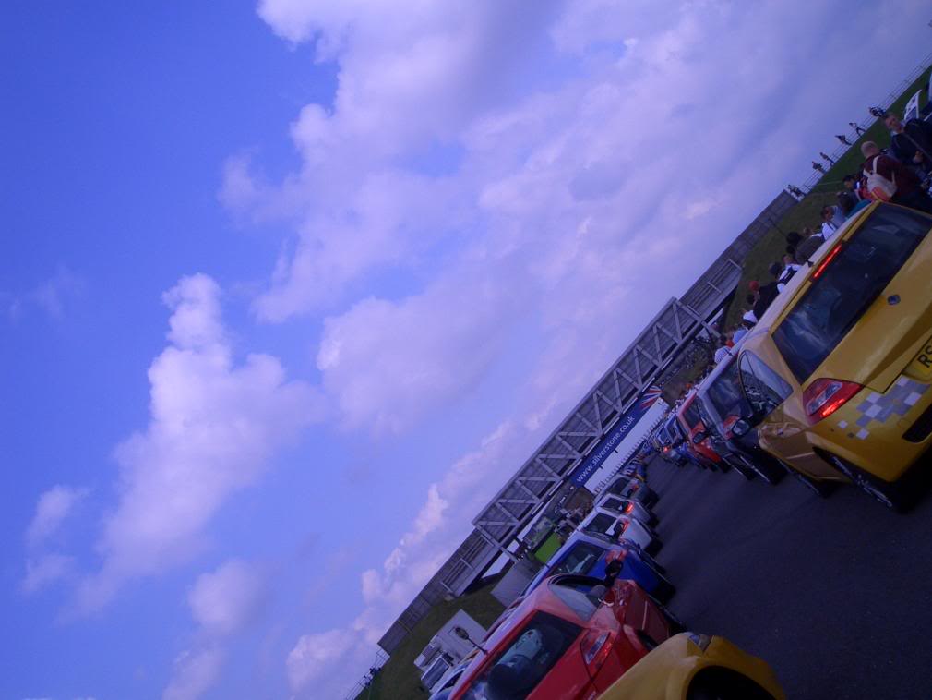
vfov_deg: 39.7
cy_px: 350
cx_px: 466
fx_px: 969
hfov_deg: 51.3
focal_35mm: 36
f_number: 8
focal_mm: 4.8
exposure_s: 1/320
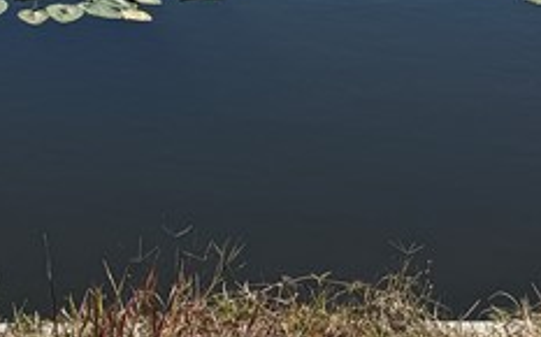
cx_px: -84
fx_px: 1649
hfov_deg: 17.8
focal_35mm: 112
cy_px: -516
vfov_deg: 10.0
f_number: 1.78
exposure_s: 1/8130
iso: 80
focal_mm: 6.76
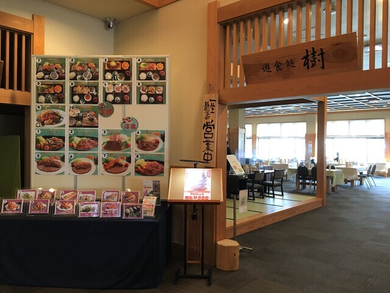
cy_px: 146
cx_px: 195
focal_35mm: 29
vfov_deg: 48.2
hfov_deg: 61.7
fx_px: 327
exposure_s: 1/30
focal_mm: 4.15
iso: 125
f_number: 2.2
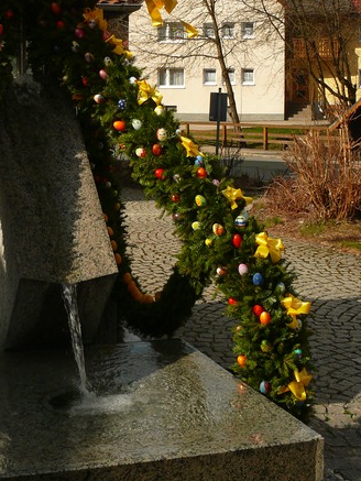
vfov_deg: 31.6
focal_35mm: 60
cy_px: 118
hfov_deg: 24.1
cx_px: 83
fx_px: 834
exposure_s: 1/200
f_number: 5
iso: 100
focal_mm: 7.4
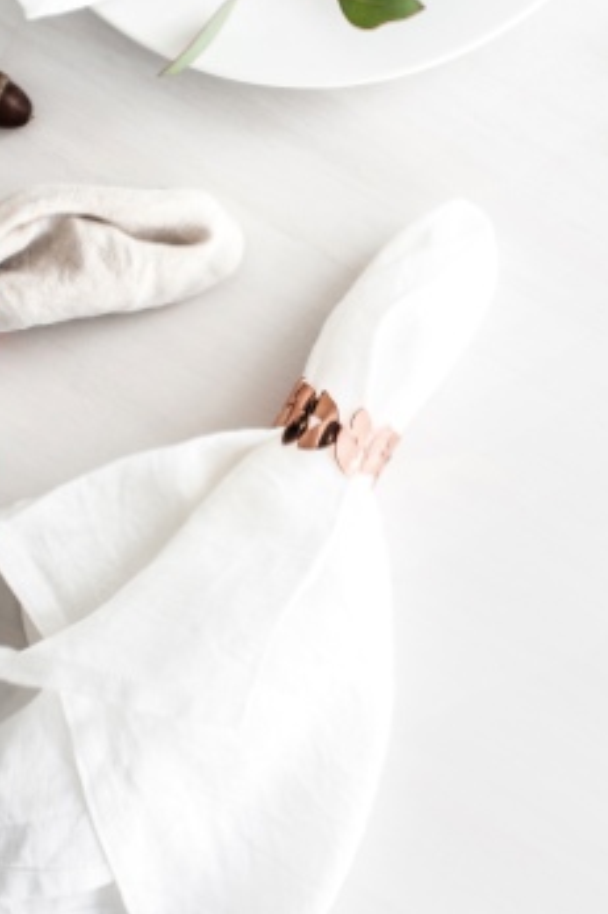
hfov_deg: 25.5
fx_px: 1344
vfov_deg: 37.5
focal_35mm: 53
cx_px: 345
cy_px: 387
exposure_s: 1/80
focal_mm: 35
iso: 1000
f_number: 4.5
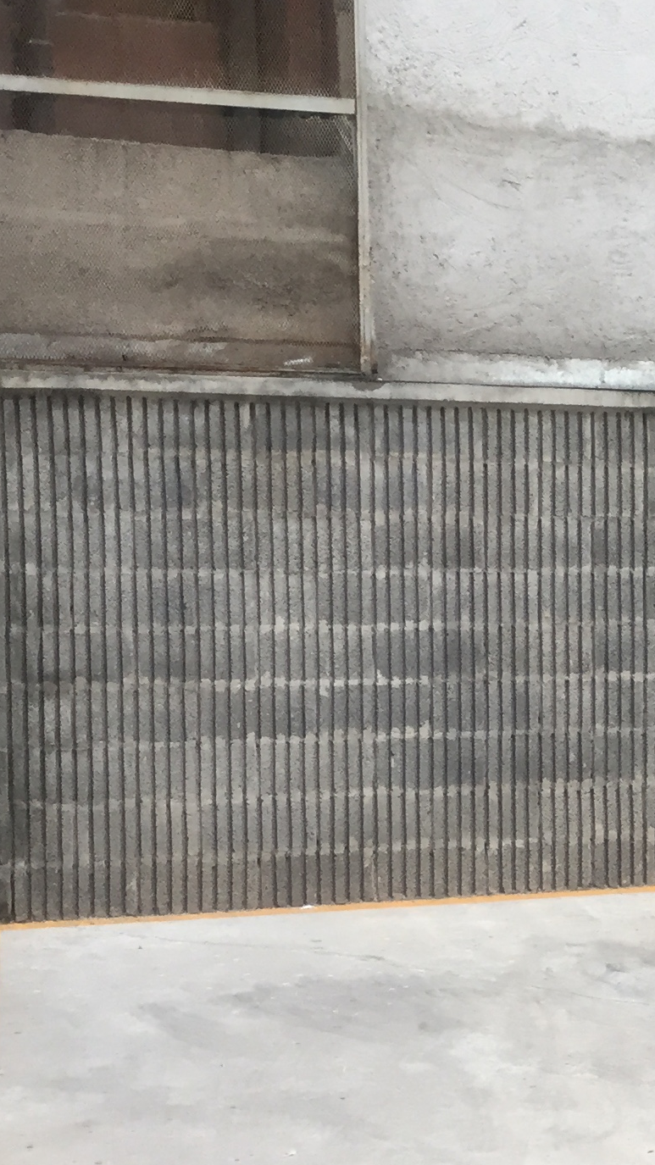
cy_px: 696
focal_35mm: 75
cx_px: 1055
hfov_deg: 14.7
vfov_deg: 28.2
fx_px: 2317
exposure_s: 1/30
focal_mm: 4.15
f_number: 2.2
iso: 64
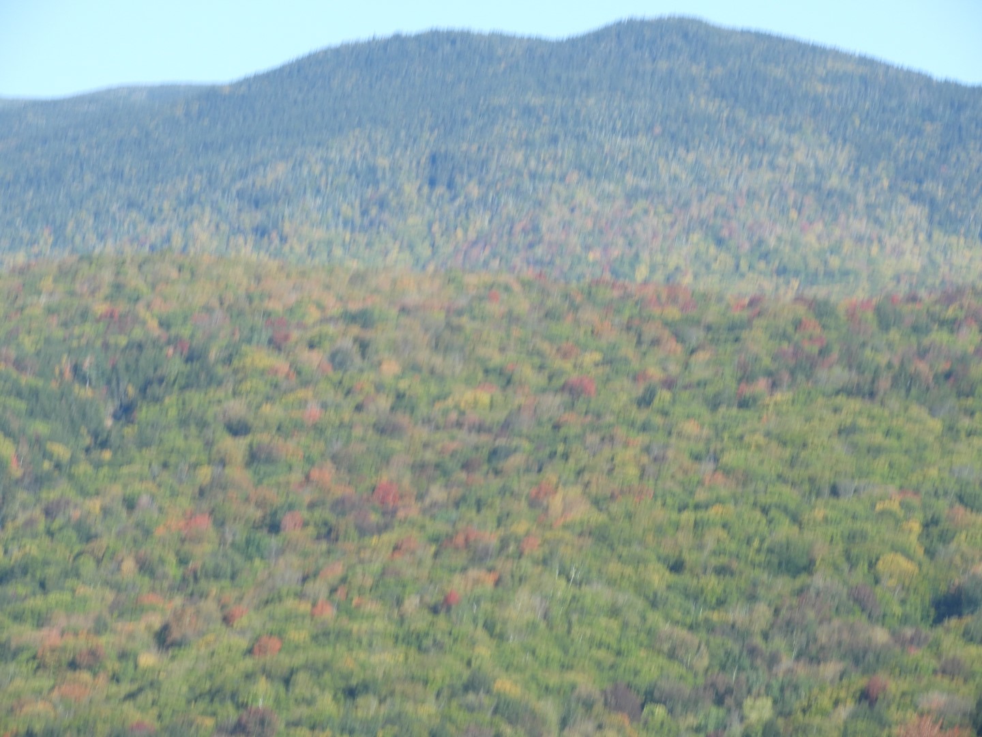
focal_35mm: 270
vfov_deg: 5.5
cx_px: 491
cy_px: 368
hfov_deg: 7.3
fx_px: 7659
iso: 100
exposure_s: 1/160
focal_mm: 48.4
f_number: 5.5
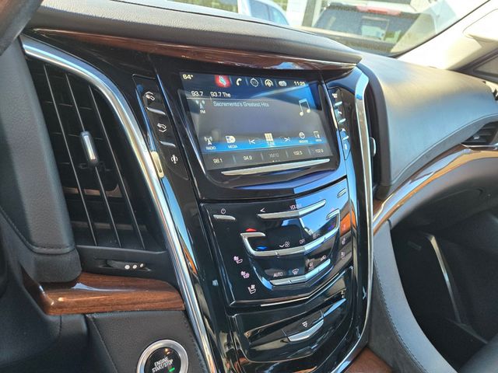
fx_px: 331
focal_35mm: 23
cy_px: 186
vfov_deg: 58.9
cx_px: 249
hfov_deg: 73.9
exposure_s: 1/180
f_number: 1.8
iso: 125
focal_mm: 5.4
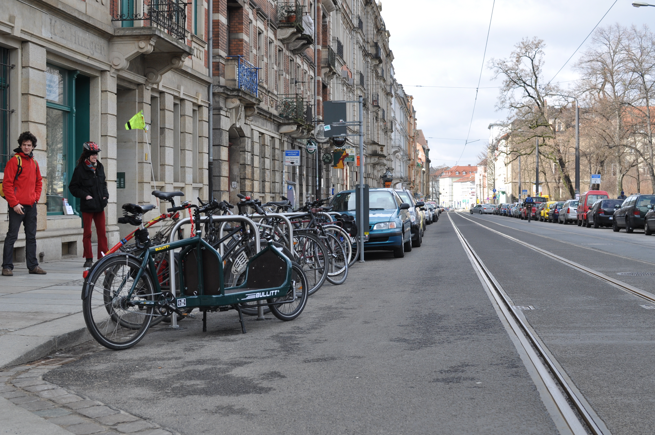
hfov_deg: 37.9
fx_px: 954
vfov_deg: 25.7
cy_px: 218
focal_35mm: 52
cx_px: 328
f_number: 7.1
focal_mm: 35
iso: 200
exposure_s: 1/200
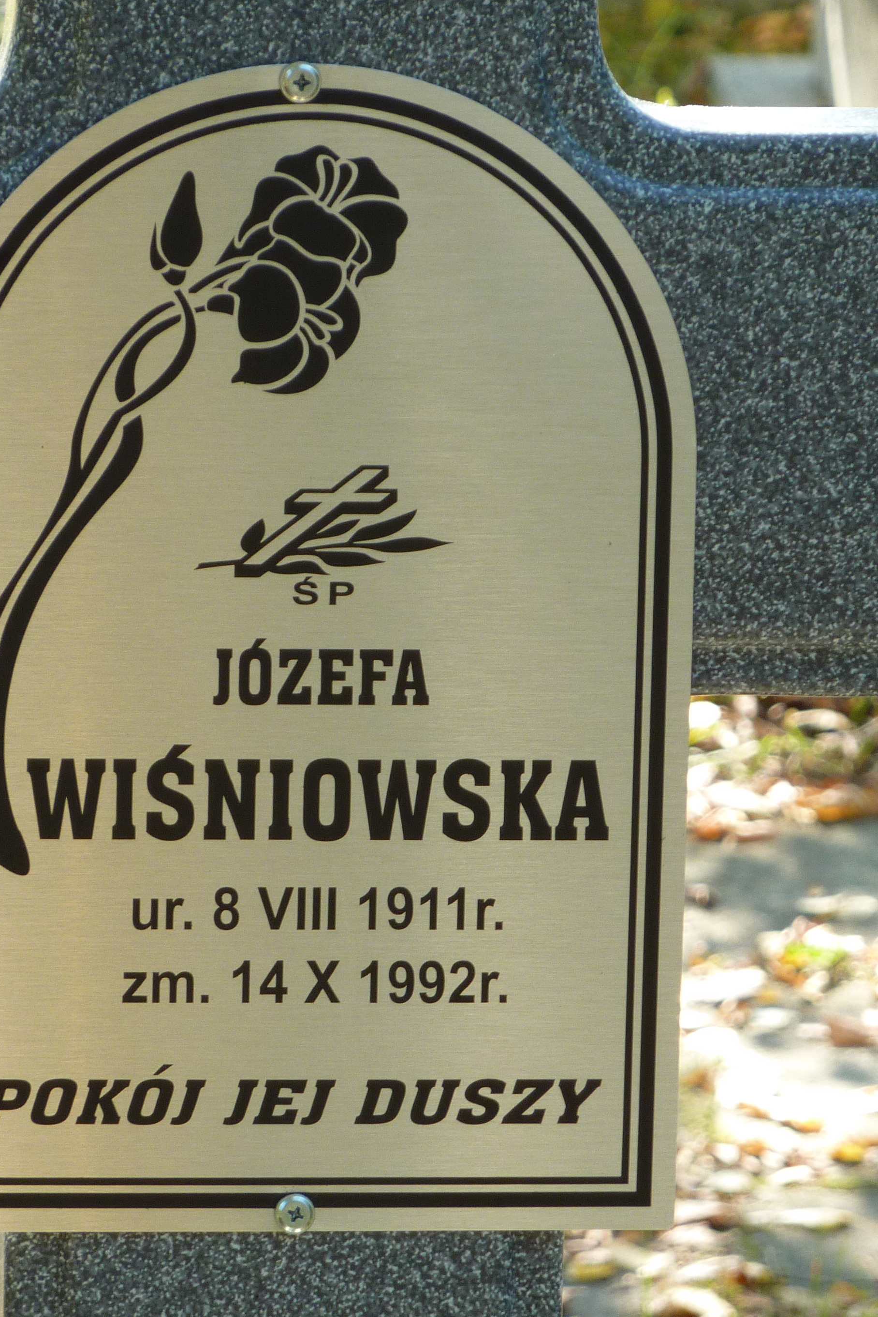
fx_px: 9986
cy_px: 659
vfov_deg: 7.5
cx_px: 298
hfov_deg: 5.0
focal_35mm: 273
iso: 100
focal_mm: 32.1
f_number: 4.5
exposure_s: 1/80
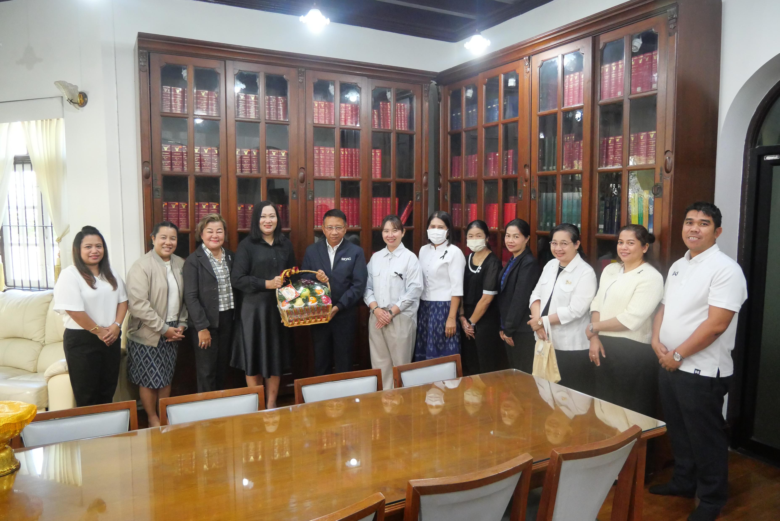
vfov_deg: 53.2
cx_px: 390
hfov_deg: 73.7
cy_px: 260
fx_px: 520
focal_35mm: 24
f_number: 3.5
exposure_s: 1/125
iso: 3200
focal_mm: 12
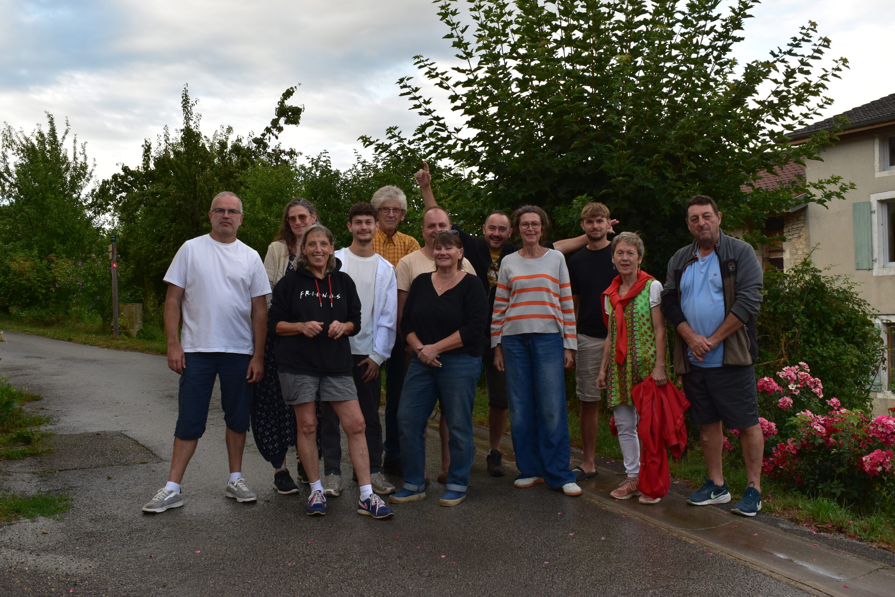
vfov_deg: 34.2
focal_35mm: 39
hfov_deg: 49.5
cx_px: 448
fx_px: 970
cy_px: 298
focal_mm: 26
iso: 400
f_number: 9
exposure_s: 1/100
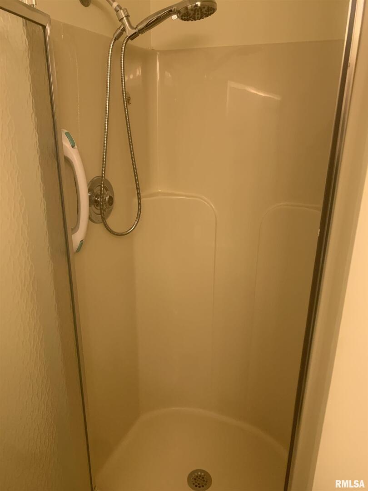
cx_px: 184
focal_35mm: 26
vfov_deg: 67.3
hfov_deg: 53.1
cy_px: 246
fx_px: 369
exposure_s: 1/60
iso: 250
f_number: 1.8
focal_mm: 4.25
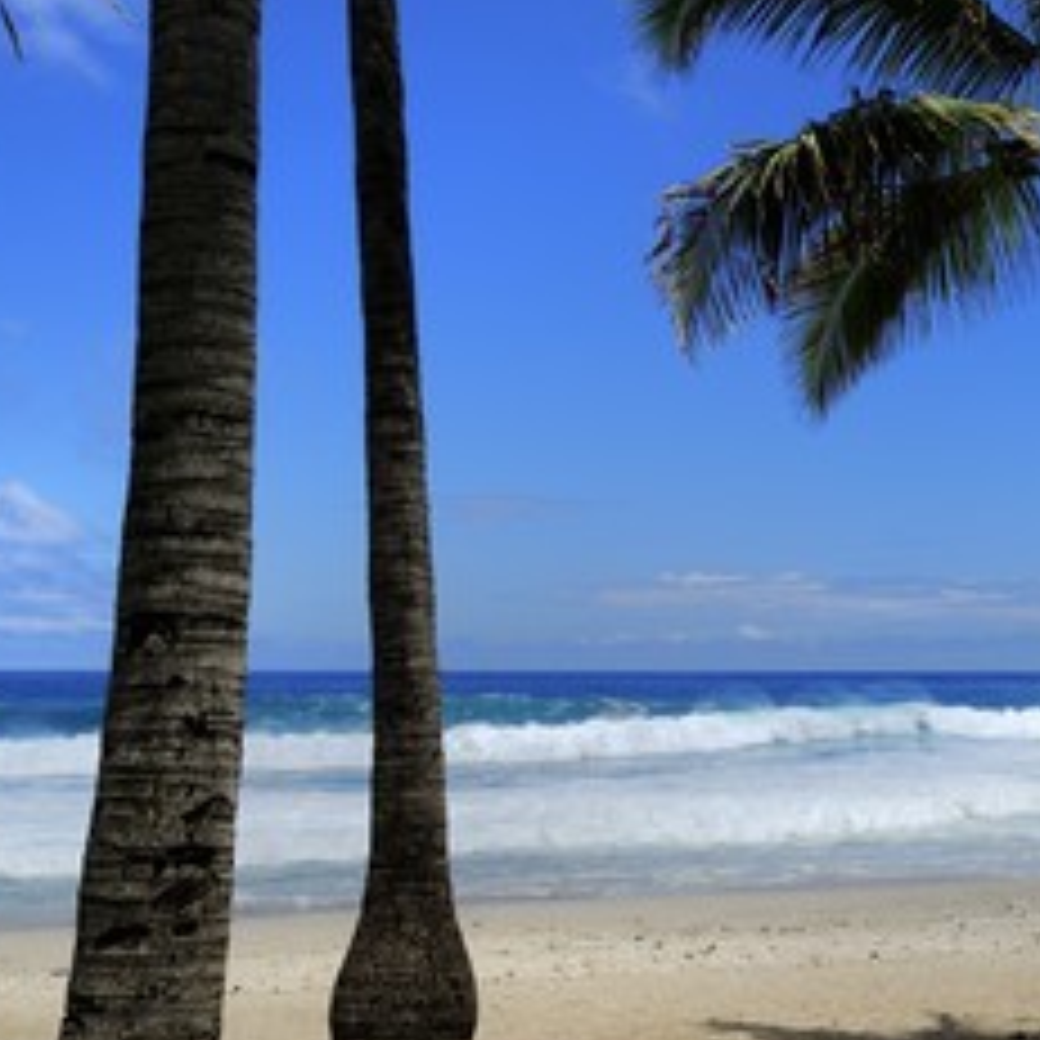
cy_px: 518
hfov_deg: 34.5
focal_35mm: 48
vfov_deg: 35.4
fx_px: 1632
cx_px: 806
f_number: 16
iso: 200
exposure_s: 1/250
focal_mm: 31
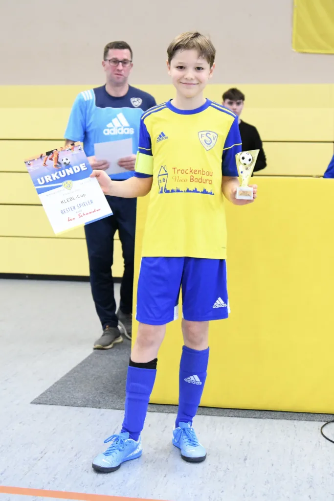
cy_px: 250
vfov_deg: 61.9
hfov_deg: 43.6
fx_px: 417
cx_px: 167
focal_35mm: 30
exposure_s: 1/640
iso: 8000
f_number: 2.8
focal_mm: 30
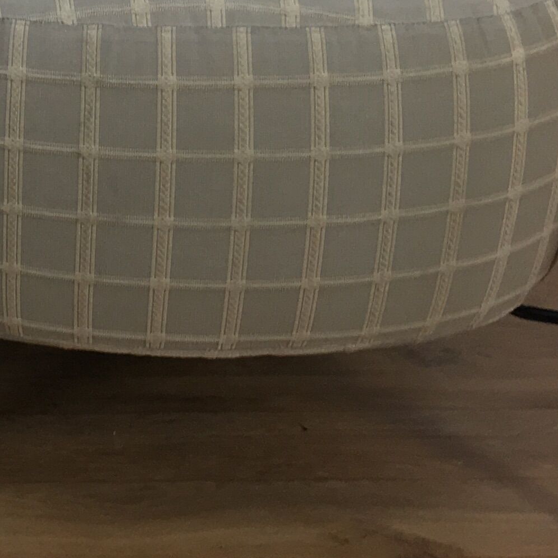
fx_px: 1897
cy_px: -25
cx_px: -297
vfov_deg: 16.3
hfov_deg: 15.4
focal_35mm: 104
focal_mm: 4.15
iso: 32
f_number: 2.2
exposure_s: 1/33
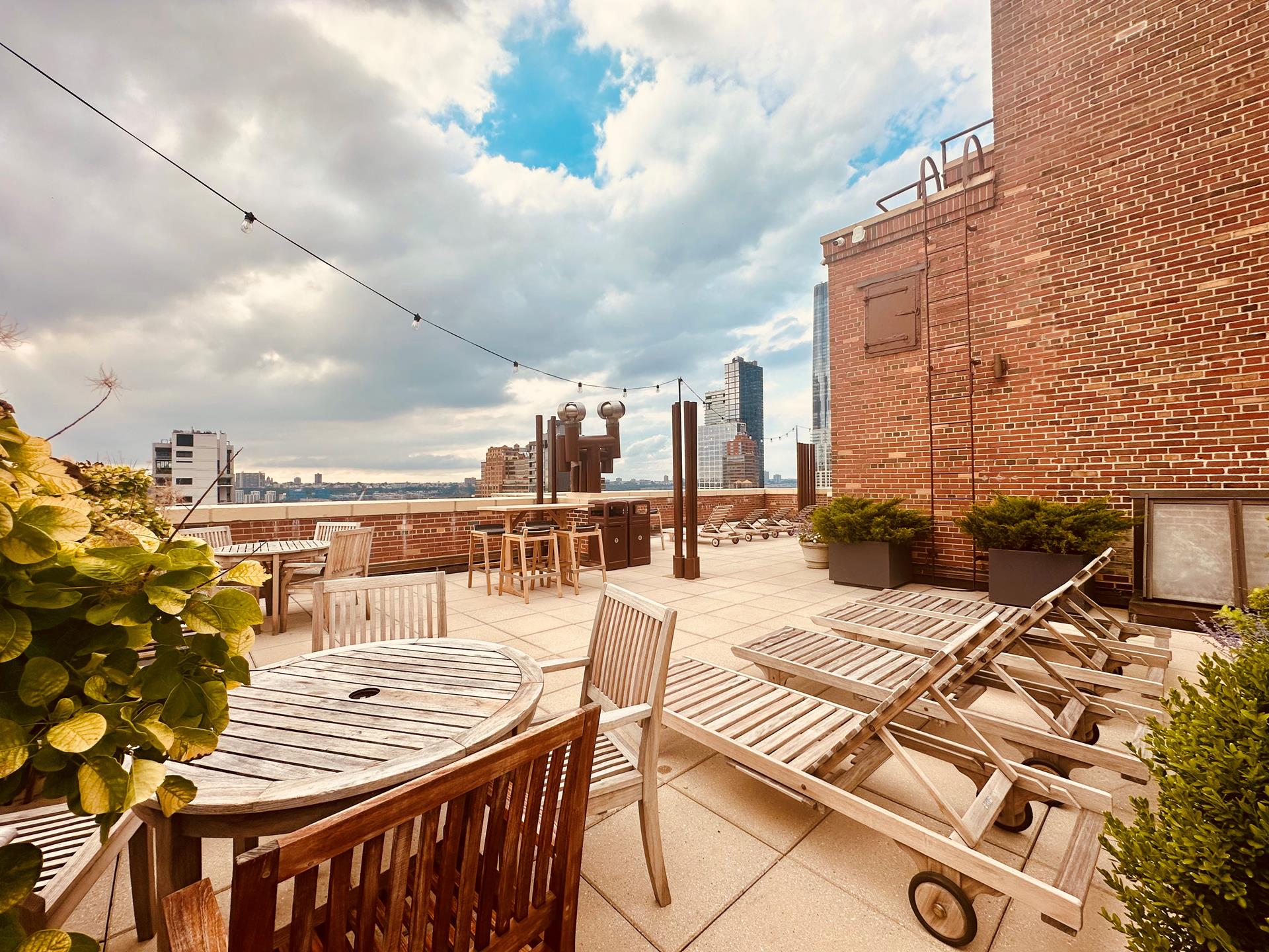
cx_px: 634
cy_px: 476
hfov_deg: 102.1
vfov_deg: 85.7
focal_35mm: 14
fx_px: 513
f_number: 2.2
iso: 40
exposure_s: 1/924
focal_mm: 2.22
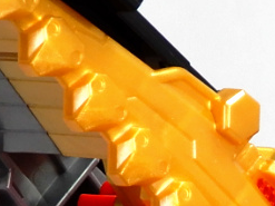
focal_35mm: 277
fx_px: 2200
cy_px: 355
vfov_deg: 5.3
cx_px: 332
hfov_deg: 7.1
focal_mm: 10.2
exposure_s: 1/60
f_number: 4.5
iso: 80
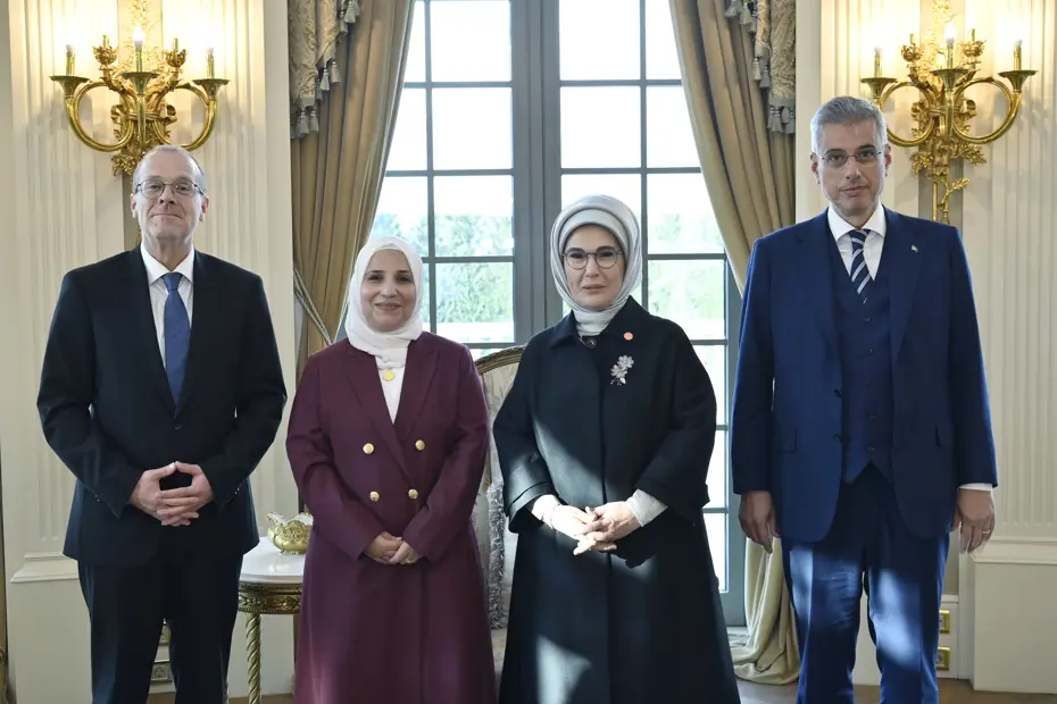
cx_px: 528
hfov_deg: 43.6
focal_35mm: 45
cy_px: 352
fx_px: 1321
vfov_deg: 29.9
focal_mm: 45
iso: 800
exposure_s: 1/80
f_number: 5
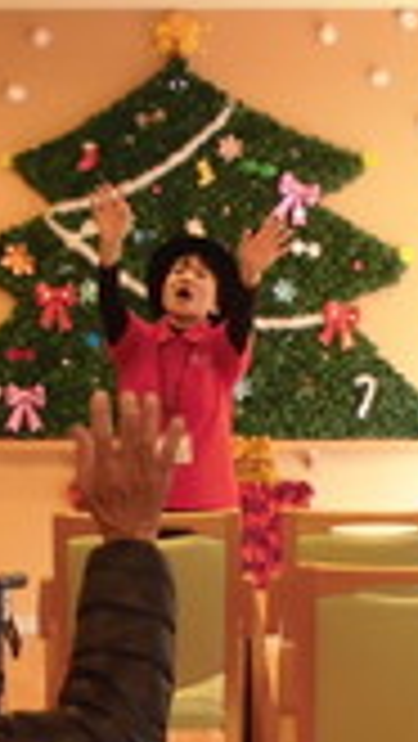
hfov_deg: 10.8
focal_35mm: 112
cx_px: 243
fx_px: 2204
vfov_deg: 19.1
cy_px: 470
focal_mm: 6.1
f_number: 4
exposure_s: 1/60
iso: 200
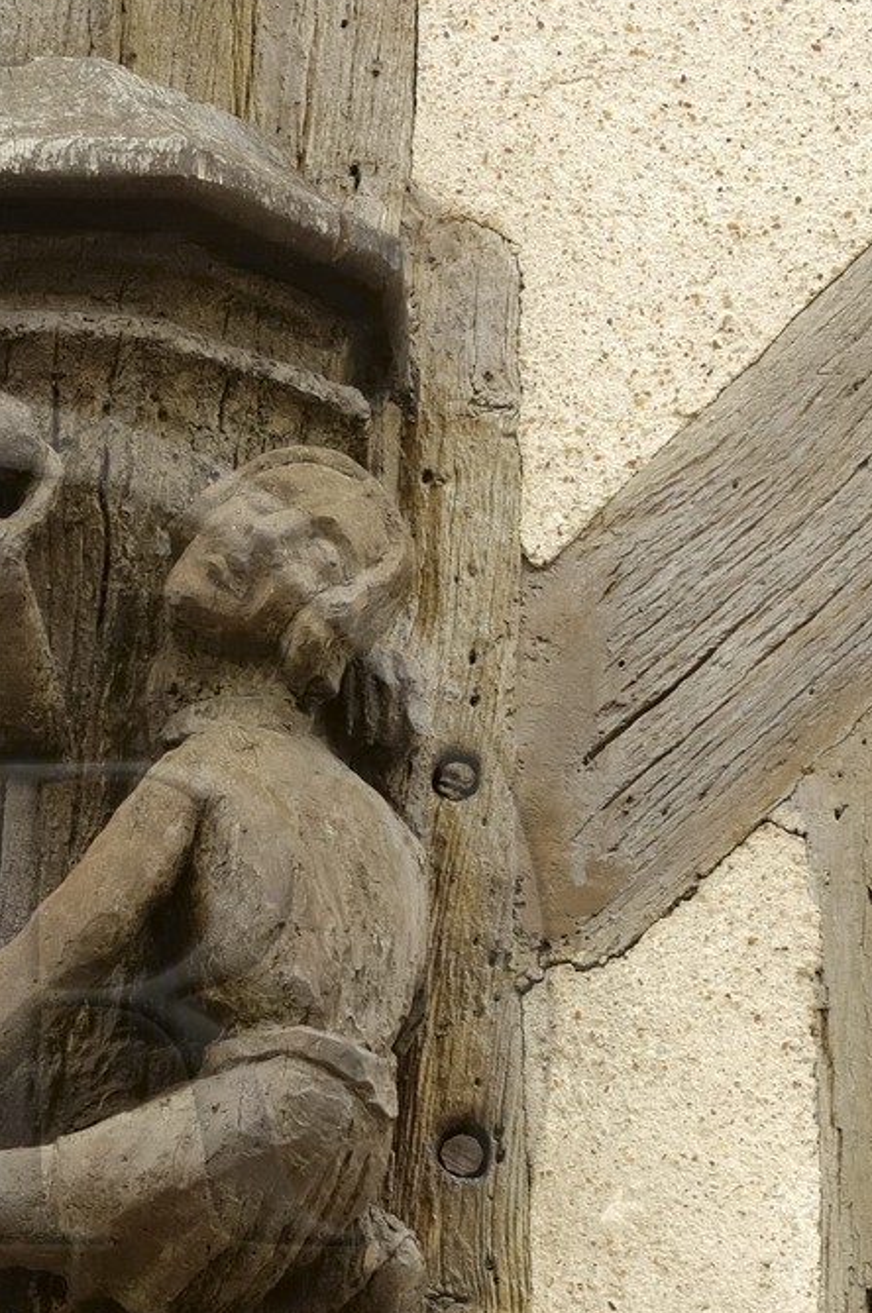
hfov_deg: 1.9
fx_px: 26130
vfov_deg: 2.9
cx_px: -59
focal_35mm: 717
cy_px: 1007
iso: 100
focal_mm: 200
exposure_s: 1/160
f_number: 5
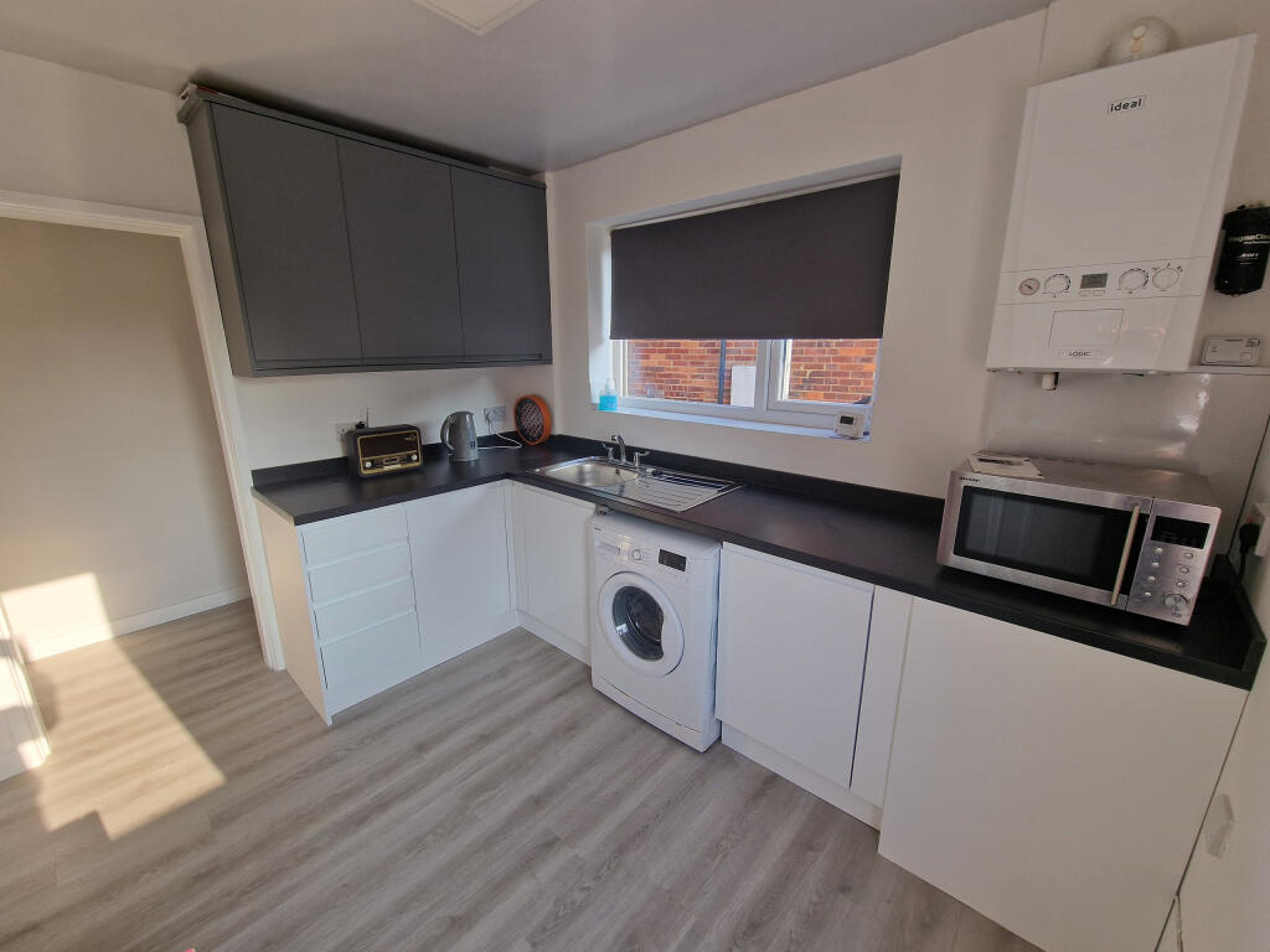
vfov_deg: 89.9
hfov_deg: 106.2
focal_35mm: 13
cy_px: 476
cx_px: 635
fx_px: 477
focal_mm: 2.2
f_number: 2.2
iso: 50
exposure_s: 1/115
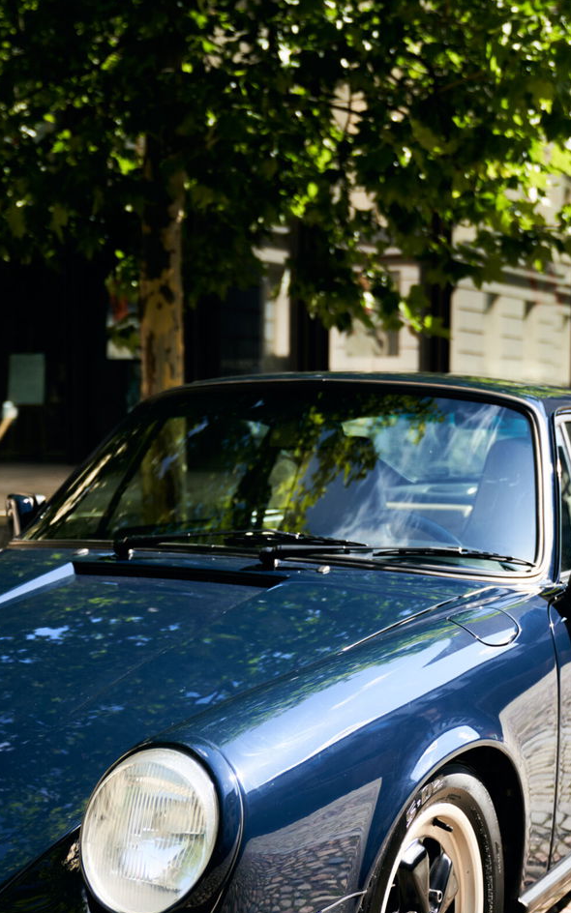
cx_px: 376
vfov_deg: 34.9
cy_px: 586
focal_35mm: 58
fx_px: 1444
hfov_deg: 22.3
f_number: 2.8
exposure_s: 1/1250
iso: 250
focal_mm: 35
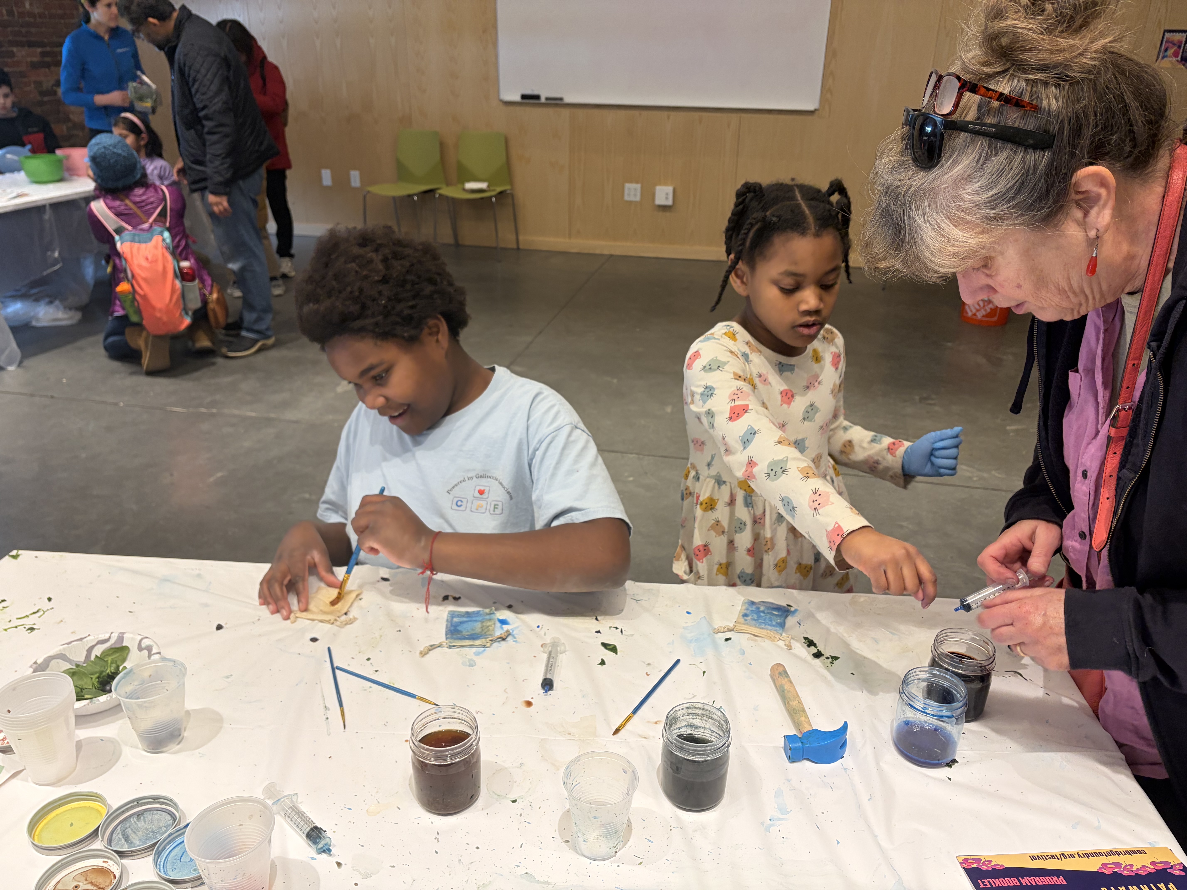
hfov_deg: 67.3
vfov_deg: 53.1
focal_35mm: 26
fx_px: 892
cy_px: 445
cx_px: 594
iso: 100
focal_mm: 5.96
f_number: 1.6
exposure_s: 1/60
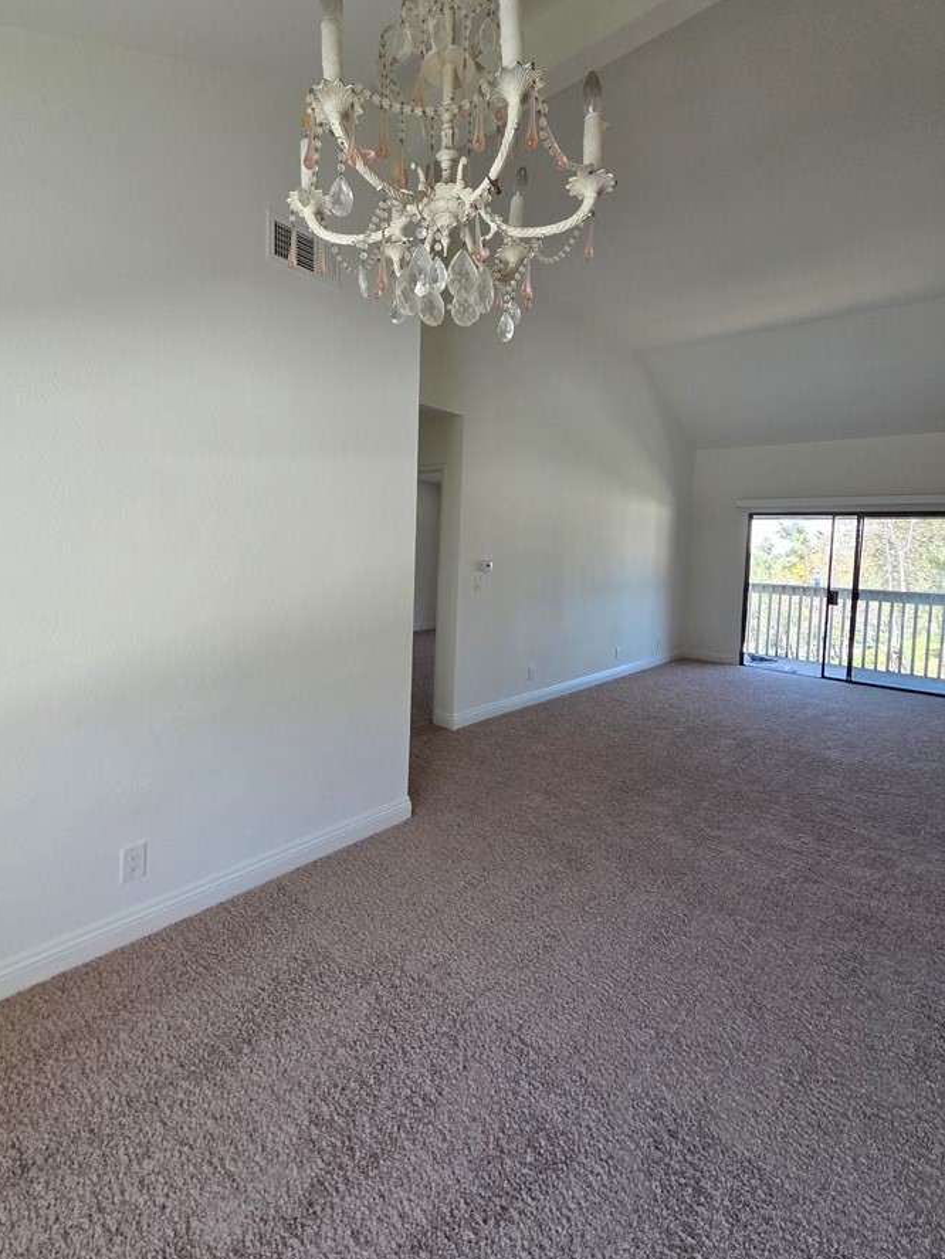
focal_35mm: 15
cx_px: 447
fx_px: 546
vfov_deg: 98.0
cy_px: 588
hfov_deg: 81.7
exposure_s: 1/120
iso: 80
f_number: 2.2
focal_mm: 2.2
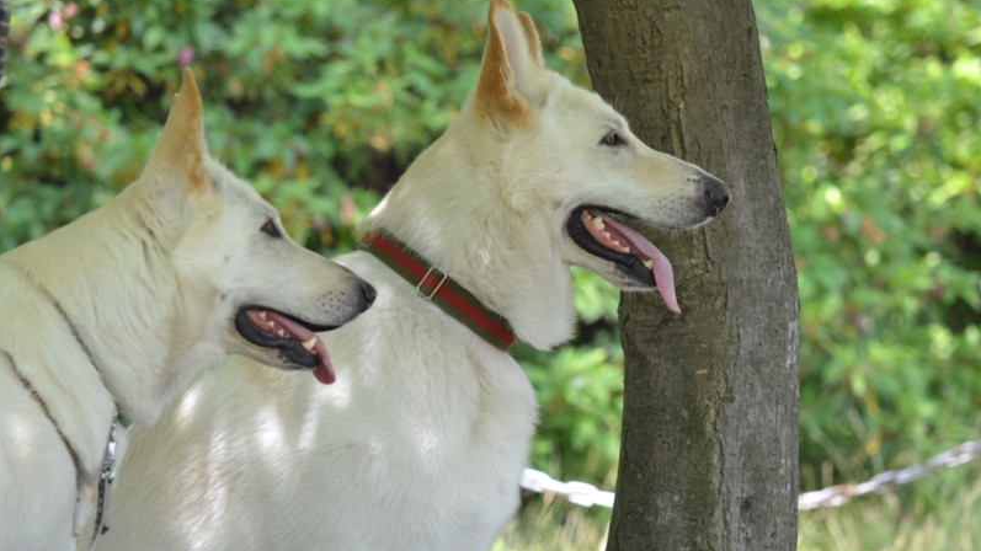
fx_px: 12302
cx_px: 490
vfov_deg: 2.6
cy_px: 280
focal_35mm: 473
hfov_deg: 4.6
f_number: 8
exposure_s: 1/125
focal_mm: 300
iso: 400
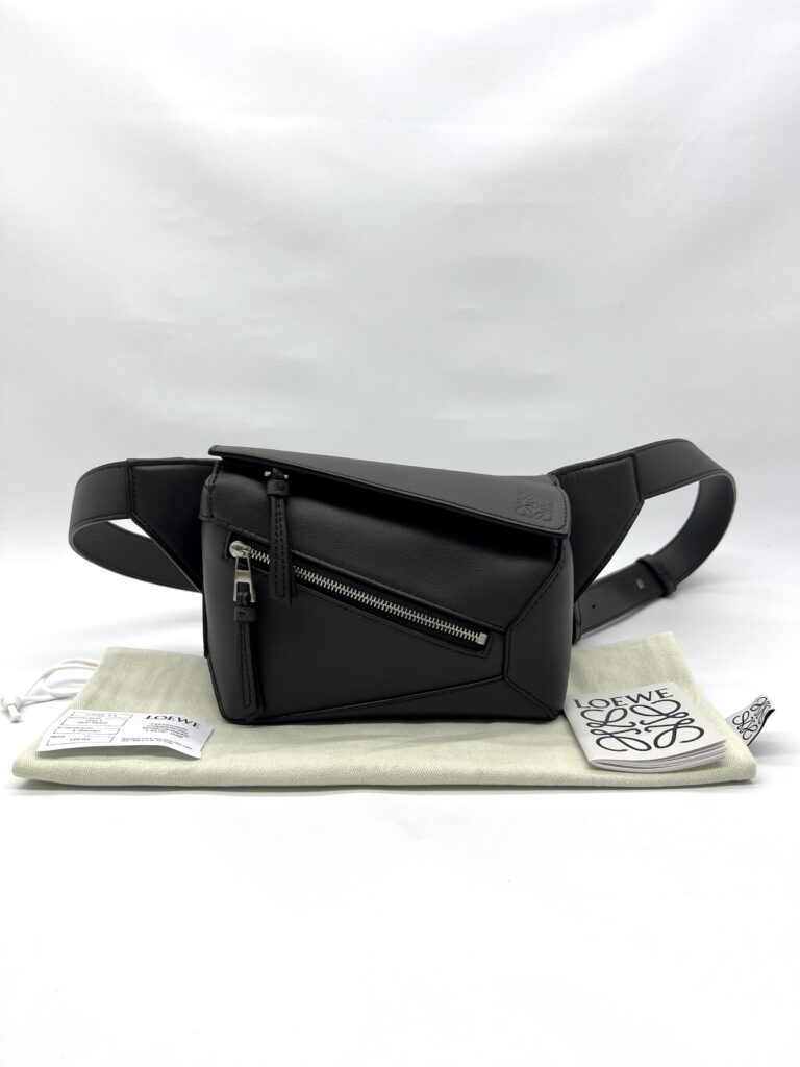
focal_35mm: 26
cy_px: 534
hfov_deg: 53.1
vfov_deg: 67.3
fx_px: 801
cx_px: 400
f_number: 1.5
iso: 50
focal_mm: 5.7
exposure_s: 1/323
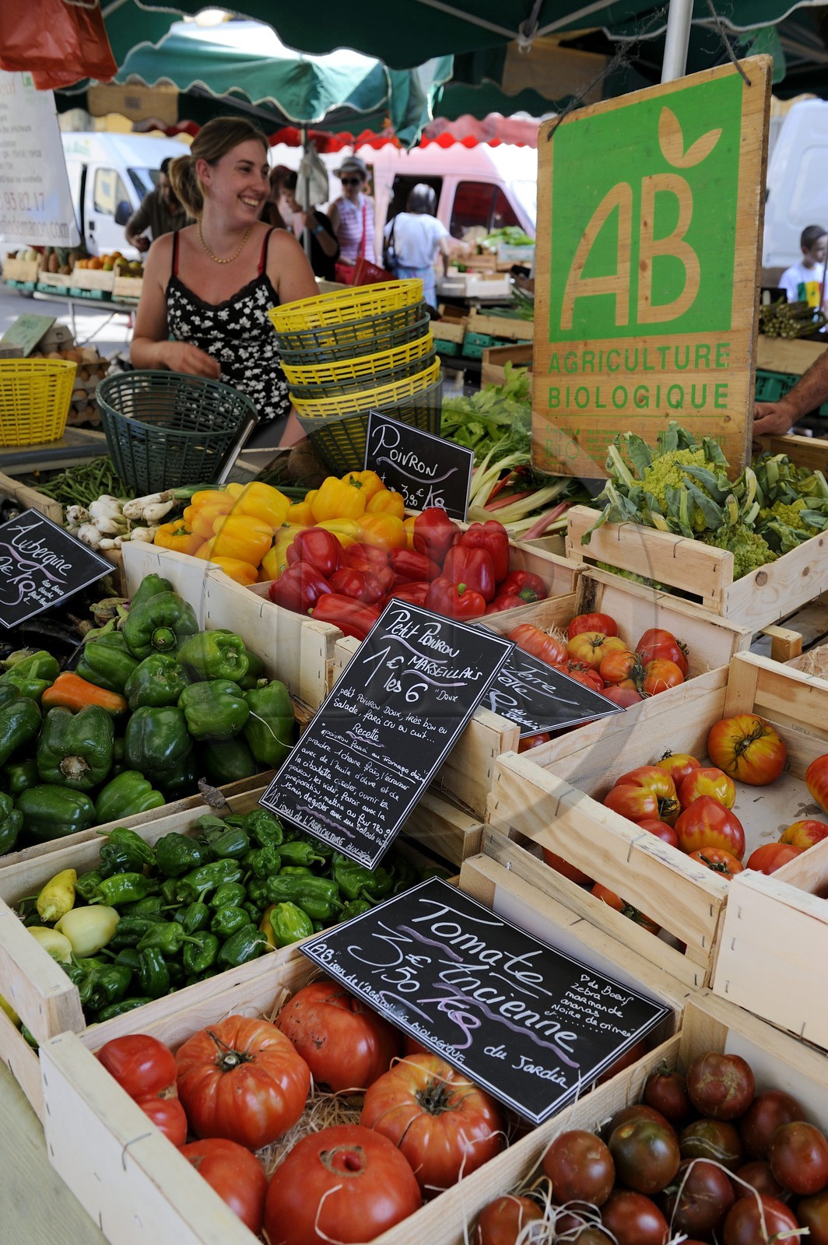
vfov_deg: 58.8
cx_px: 414
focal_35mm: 32
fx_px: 1106
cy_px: 622
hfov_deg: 41.0
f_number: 5.6
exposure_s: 1/200
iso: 400
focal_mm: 32
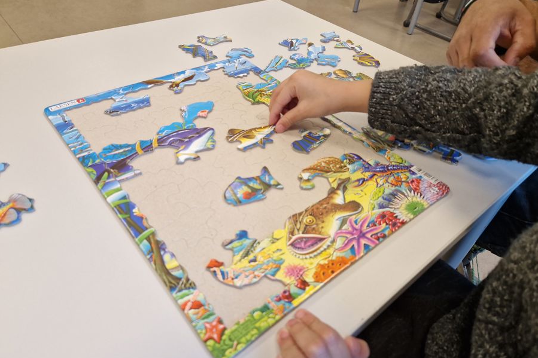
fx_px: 359
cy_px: 191
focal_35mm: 24
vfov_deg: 53.1
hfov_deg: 73.8
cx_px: 269
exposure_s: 1/166
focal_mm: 5.4
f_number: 1.8
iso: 50
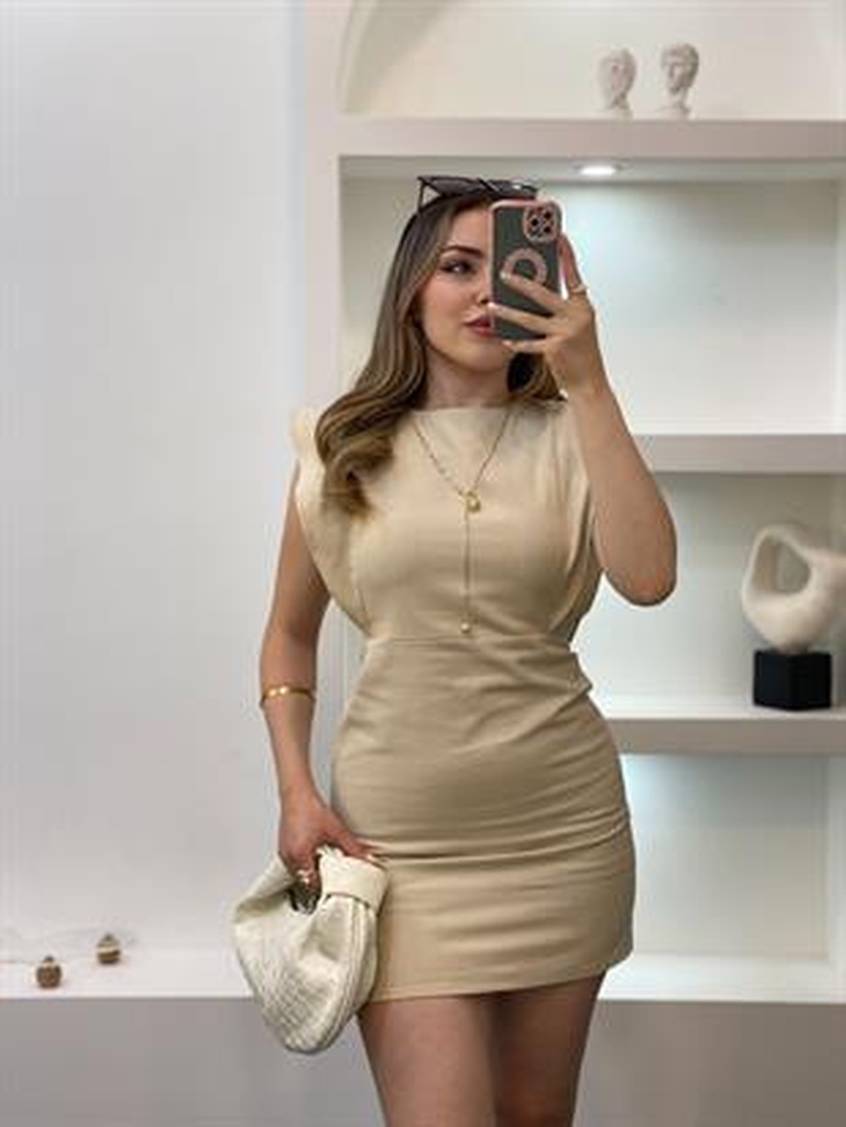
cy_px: 564
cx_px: 423
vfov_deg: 36.8
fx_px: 1694
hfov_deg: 28.0
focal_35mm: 52
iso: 80
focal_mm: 6
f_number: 2
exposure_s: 1/100
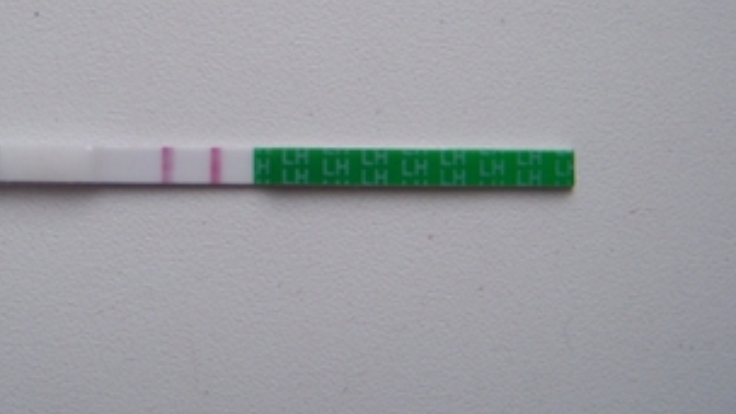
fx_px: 1132
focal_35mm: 58
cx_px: 206
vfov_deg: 20.6
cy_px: 119
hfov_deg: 35.4
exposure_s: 1/30
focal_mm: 5.85
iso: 100
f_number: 2.8
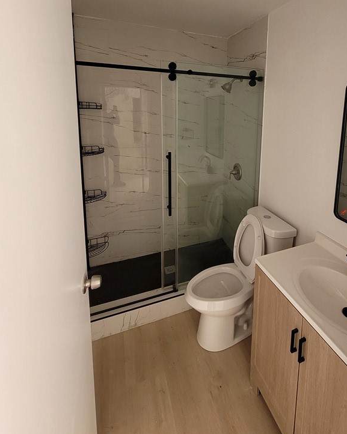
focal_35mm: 18
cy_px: 144
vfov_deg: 83.3
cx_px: 220
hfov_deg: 72.4
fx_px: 231
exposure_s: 1/60
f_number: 2.2
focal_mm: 1.74
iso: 160
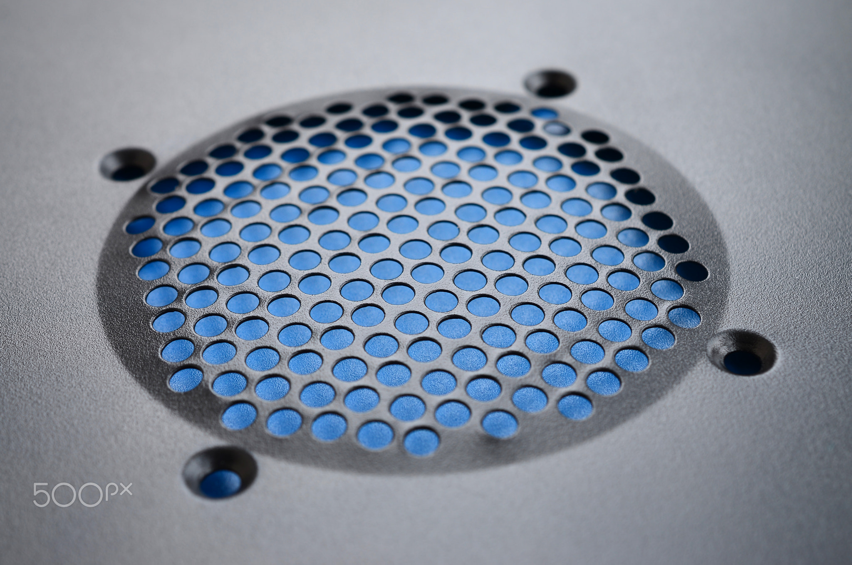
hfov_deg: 33.5
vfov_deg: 22.5
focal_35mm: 60
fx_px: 1417
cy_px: 282
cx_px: 426
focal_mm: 40
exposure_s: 1/1.6
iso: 100
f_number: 7.1
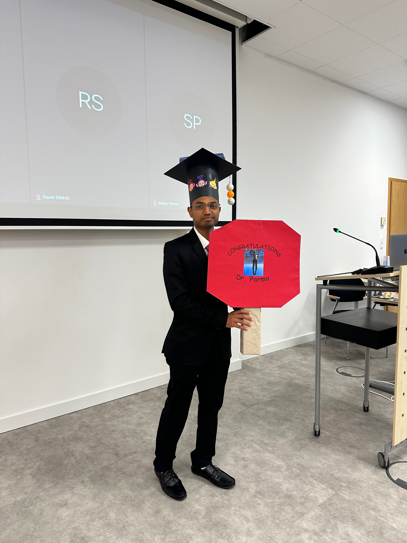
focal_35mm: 24
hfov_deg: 56.8
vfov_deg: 71.6
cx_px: 204
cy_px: 272
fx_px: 376
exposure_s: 1/100
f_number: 1.78
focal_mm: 6.86
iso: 160
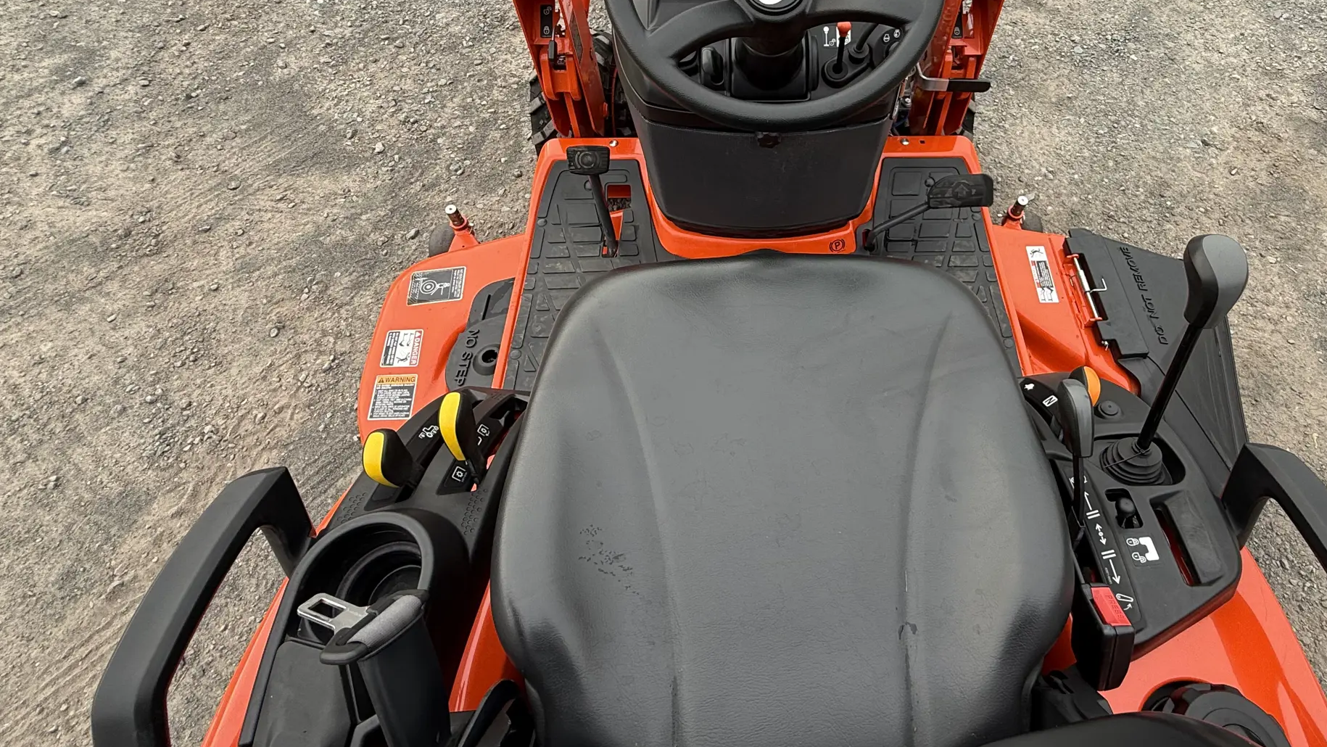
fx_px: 704
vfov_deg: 54.6
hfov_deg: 85.7
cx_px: 789
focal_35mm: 20
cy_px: 243
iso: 50
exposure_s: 1/207
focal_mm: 2.22
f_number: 2.2
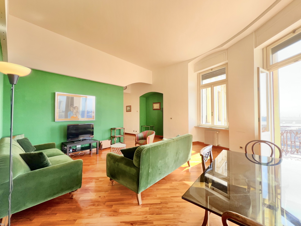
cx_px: 150
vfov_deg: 89.9
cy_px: 113
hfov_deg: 106.2
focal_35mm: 13
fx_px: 113
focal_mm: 1.57
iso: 50
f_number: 1.8
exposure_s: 1/270
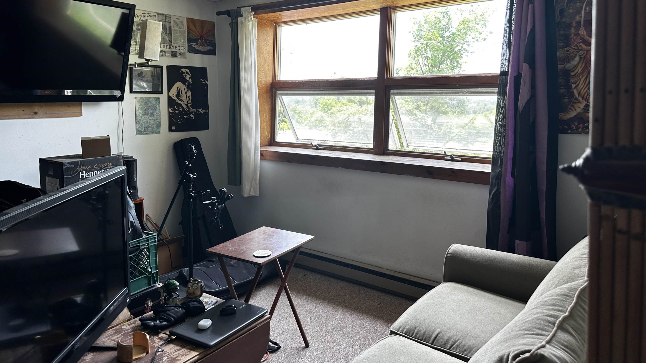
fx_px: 462
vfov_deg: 42.6
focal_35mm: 27
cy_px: 138
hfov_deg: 69.9
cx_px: 324
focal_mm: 6.86
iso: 80
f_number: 1.78
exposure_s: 1/121
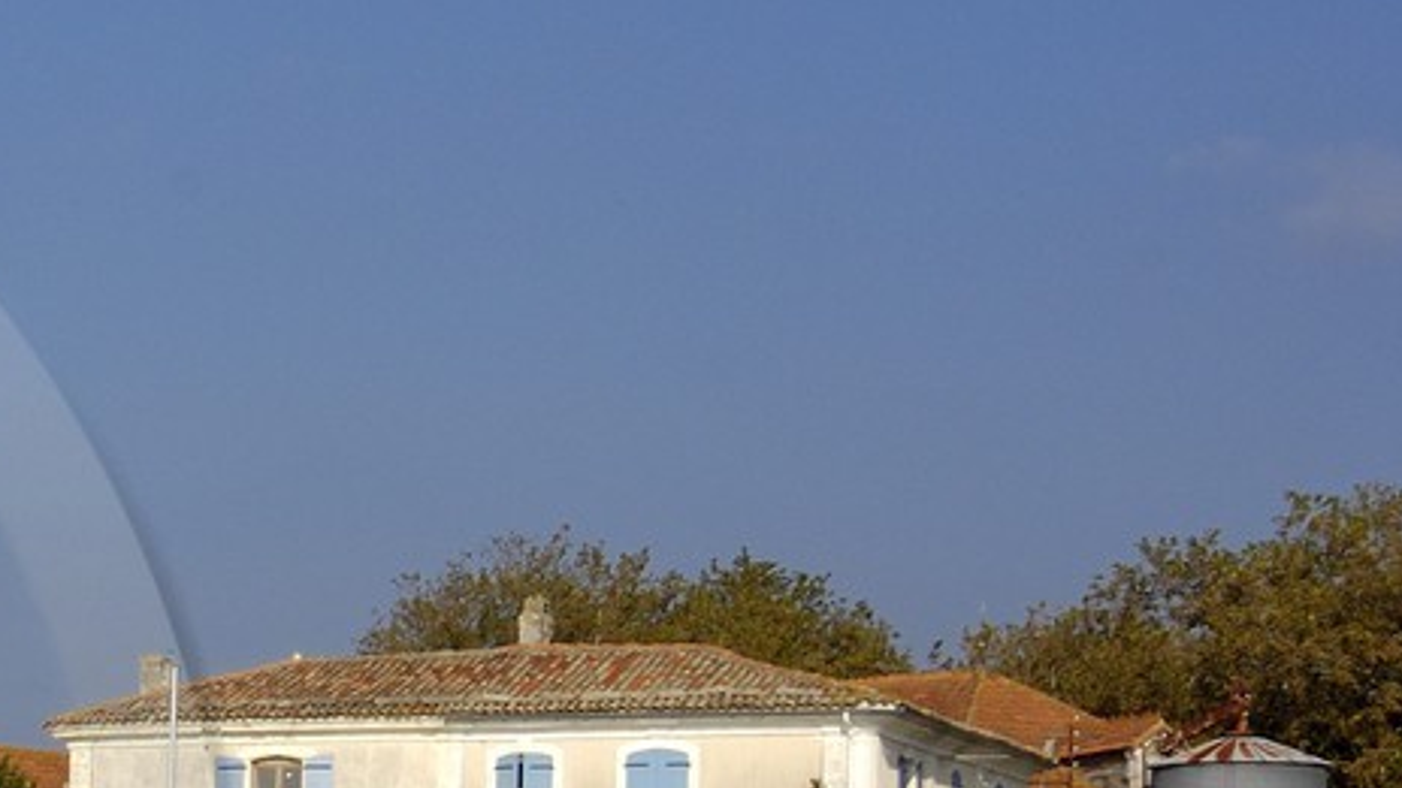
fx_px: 4833
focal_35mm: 130
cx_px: -1006
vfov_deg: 9.2
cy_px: 1045
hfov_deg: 14.7
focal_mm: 24
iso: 100
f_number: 13
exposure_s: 1/160
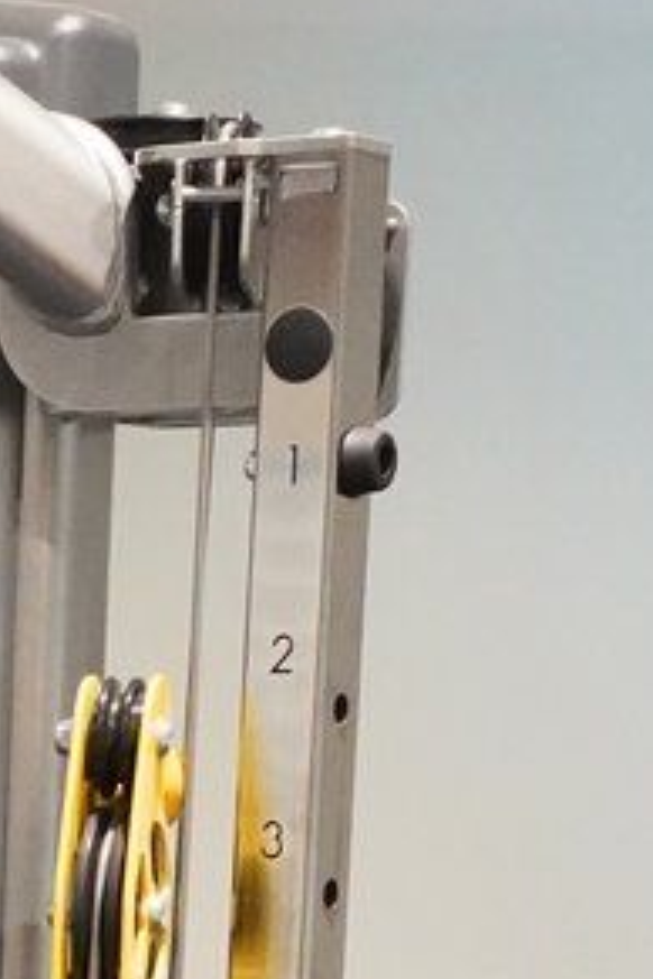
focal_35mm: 213
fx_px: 5795
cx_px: -1099
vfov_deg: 9.1
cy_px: 1975
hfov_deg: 6.1
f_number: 4.5
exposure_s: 1/160
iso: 8000
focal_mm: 31
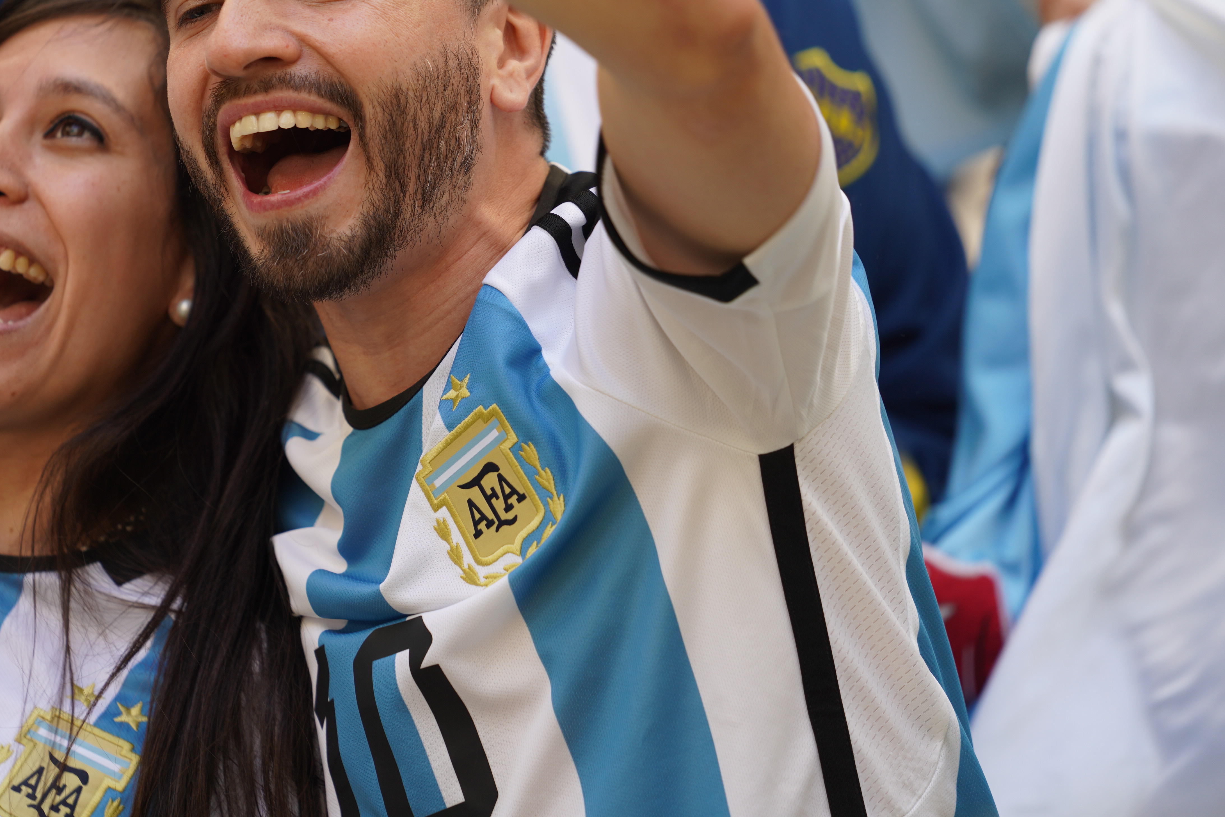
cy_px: 251
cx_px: 364
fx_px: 9731
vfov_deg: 4.8
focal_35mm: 286
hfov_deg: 7.2
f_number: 2.8
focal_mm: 200
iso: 100
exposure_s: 1/200
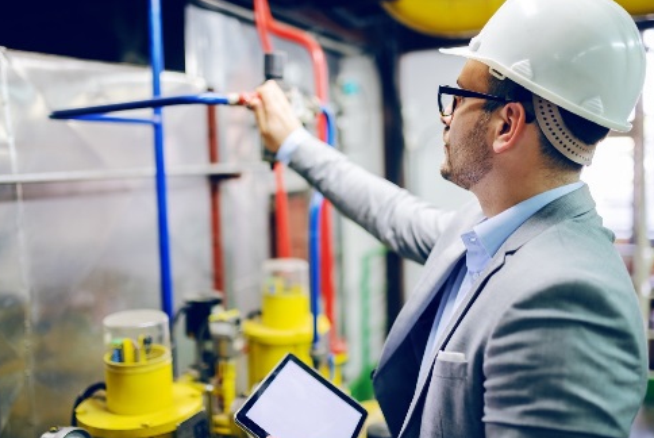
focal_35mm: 37
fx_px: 673
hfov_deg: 51.8
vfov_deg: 36.0
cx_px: 327
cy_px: 228
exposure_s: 1/200
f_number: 1.4
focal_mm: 35
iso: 320
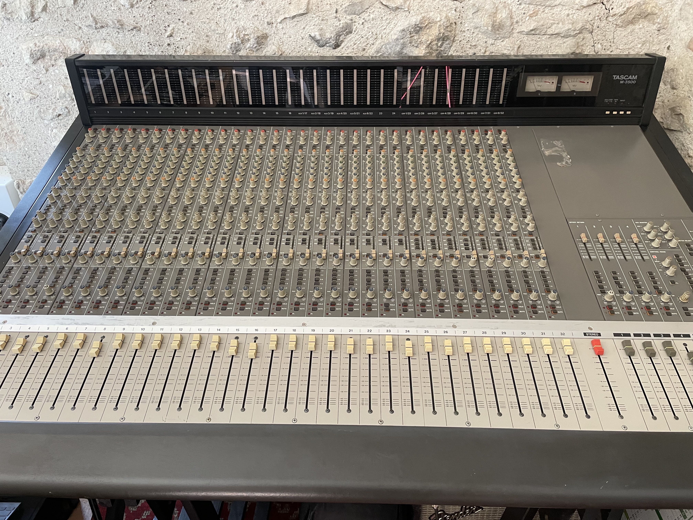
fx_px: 521
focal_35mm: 26
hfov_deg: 67.3
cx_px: 346
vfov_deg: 53.1
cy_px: 260
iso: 200
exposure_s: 1/60
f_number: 1.6
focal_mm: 4.2
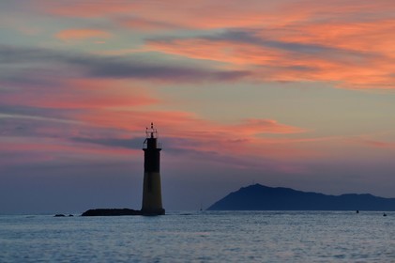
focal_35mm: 200
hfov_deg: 10.3
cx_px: 198
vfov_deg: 6.9
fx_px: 2193
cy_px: 132
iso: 1600
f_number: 4.5
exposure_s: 1/250
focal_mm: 200
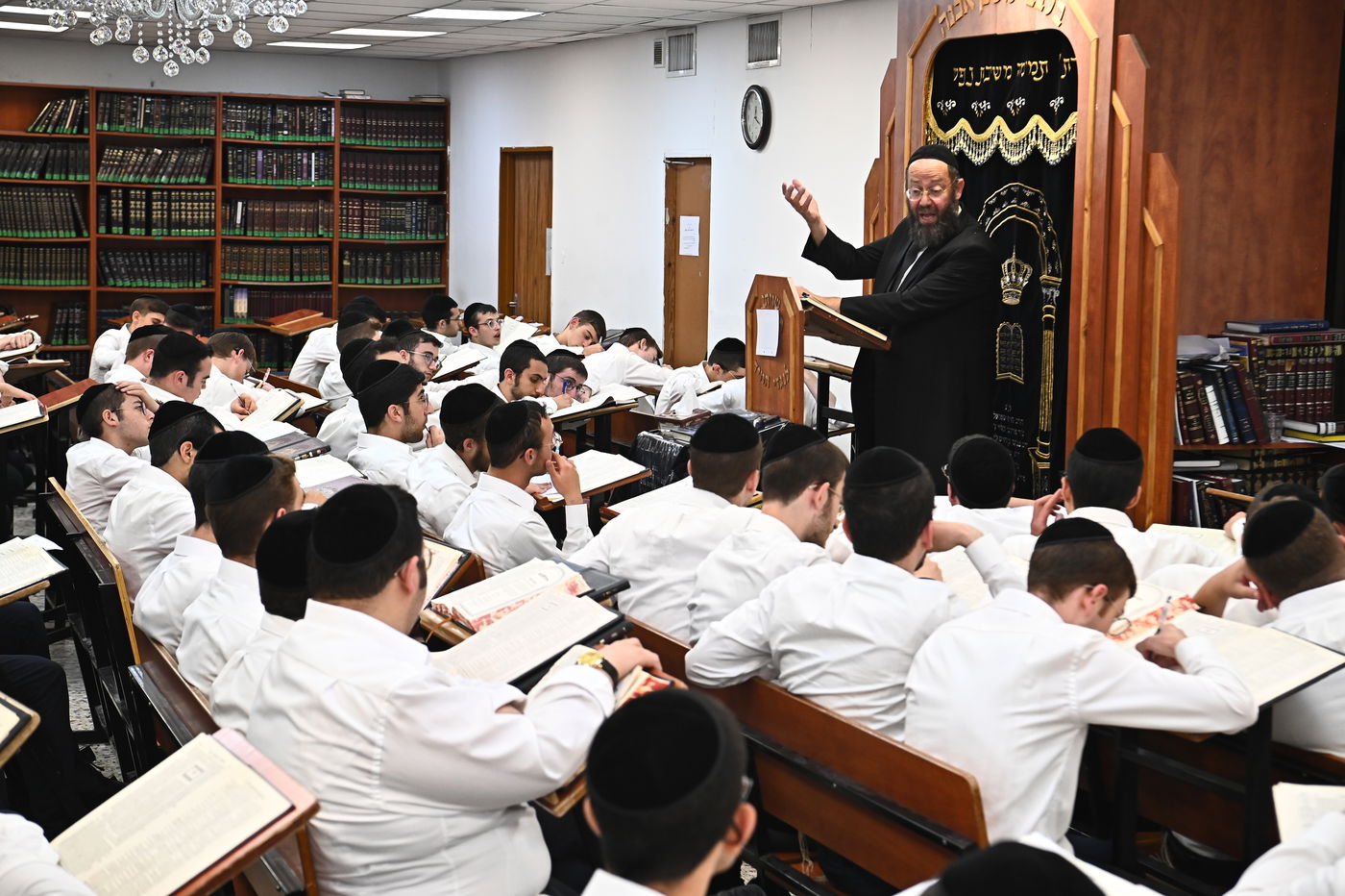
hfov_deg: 28.9
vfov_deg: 19.4
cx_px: 672
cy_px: 448
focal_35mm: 70
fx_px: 2614
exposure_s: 1/160
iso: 2000
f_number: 6.3
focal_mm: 70
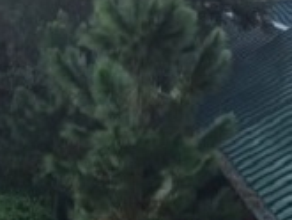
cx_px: -9
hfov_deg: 16.2
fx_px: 1005
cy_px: 59
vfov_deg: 12.4
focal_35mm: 119
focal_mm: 3.99
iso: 20
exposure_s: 1/454
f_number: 1.8
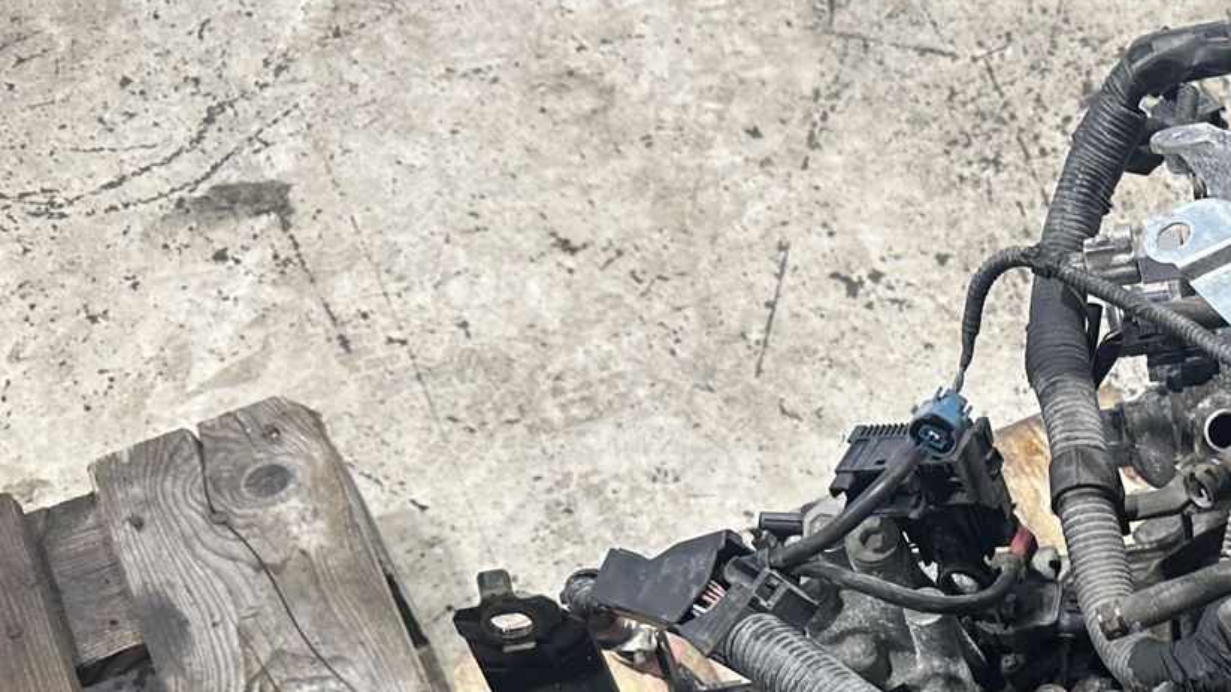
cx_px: 1458
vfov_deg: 18.0
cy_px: 704
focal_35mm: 65
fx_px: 2121
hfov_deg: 28.4
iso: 160
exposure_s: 1/100
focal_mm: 6.86
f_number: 1.78
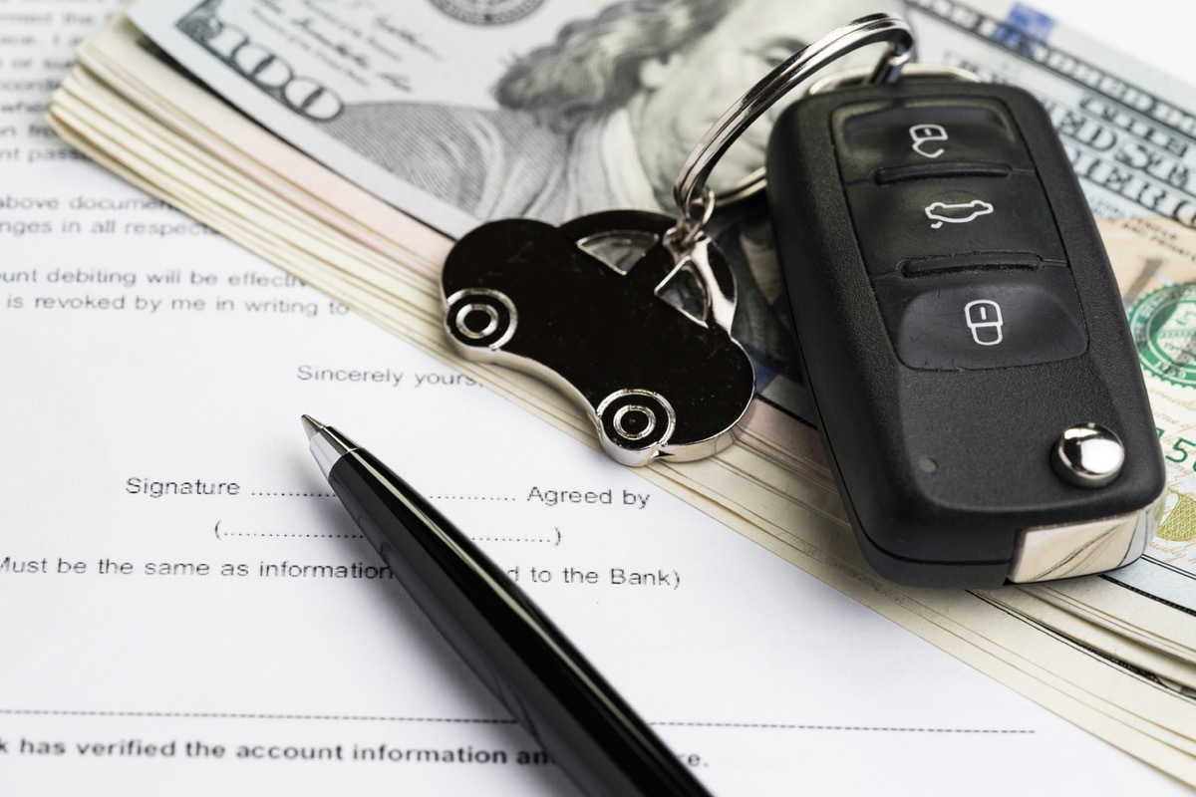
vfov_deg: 15.2
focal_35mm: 90
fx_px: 2990
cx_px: 598
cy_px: 398
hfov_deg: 22.6
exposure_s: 1/100
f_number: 8
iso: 400
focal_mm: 90
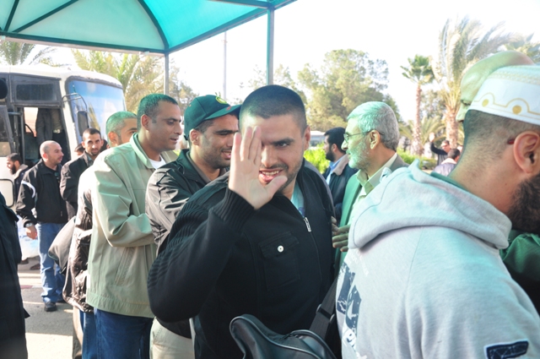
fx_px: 562
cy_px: 180
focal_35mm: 38
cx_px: 270
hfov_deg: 51.3
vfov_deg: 35.4
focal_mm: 25
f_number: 5.6
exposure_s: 1/125
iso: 200
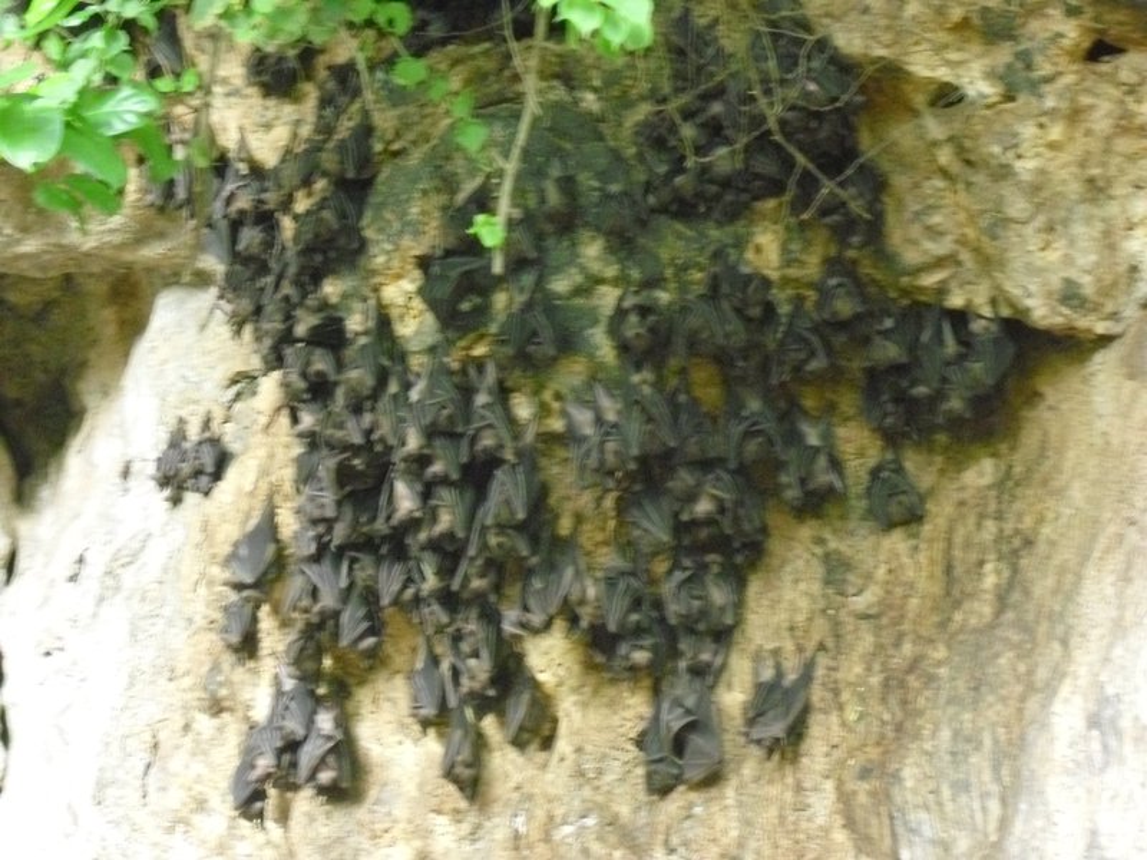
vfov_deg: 13.1
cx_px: 574
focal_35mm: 113
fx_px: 3744
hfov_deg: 17.4
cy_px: 430
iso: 800
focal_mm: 18.6
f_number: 5.2
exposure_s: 1/20
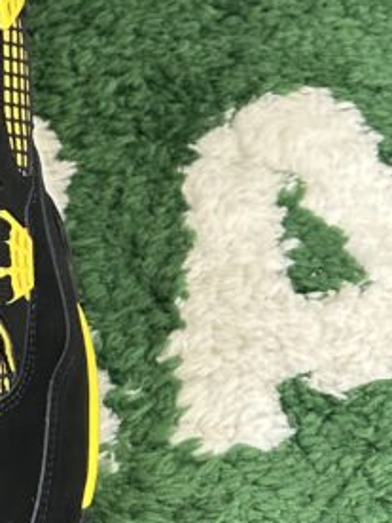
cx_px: -205
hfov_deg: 15.3
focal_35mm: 89
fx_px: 1344
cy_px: -40
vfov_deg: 21.0
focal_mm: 6.86
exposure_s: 1/50
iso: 640
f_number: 1.78
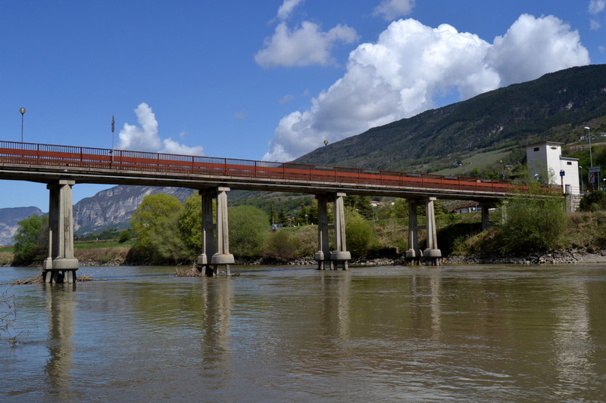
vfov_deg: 38.3
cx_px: 303
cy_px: 202
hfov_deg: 55.1
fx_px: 581
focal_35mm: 34
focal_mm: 23
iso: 200
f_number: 11
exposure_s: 1/500
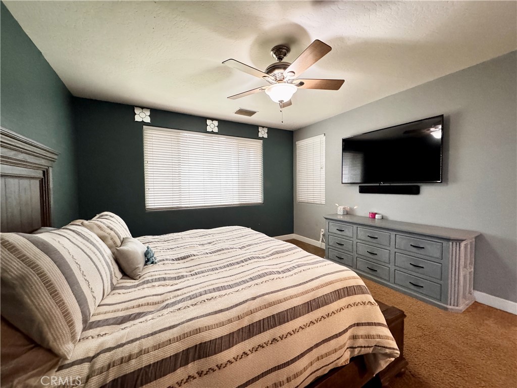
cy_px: 194
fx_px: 209
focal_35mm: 14
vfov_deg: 85.7
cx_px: 258
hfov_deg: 102.1
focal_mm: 2.22
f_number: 2.2
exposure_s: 1/60
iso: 1250
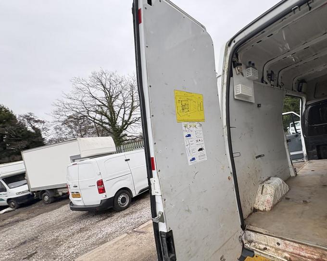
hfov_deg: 84.7
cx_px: 204
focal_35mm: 18
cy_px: 146
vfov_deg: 73.5
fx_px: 174
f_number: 2.2
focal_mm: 2.22
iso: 80
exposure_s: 1/99
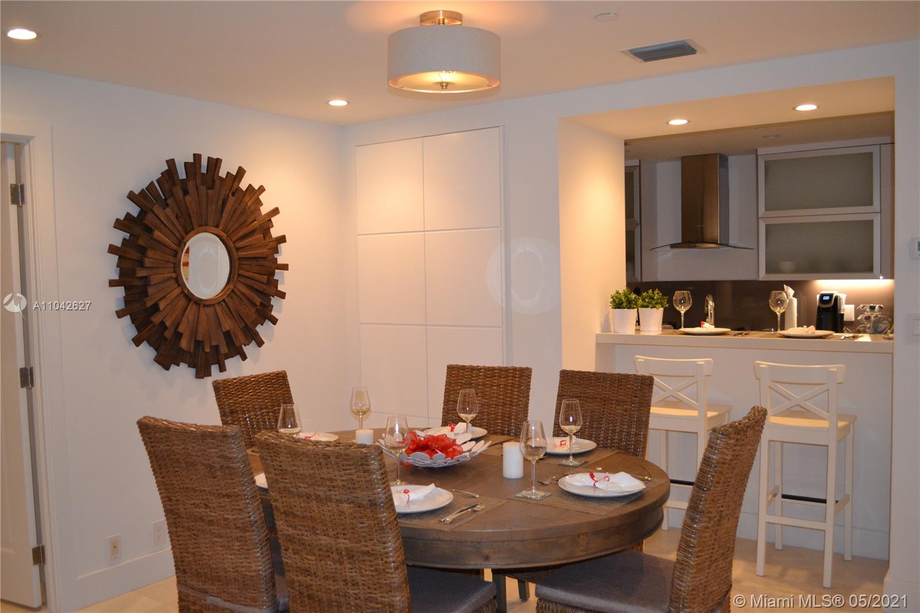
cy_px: 306
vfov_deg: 40.0
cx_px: 460
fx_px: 843
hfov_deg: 57.2
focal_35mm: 33
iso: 1100
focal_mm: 22
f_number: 3.8
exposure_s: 1/60
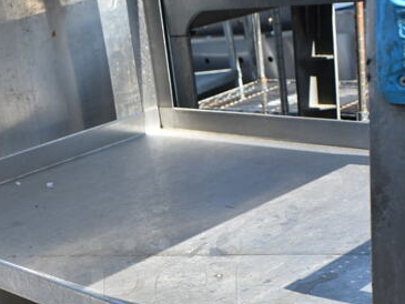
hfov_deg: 29.7
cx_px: 164
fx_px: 761
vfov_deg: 21.9
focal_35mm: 65
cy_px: 290
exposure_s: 1/125
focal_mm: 18
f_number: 5.6
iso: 100
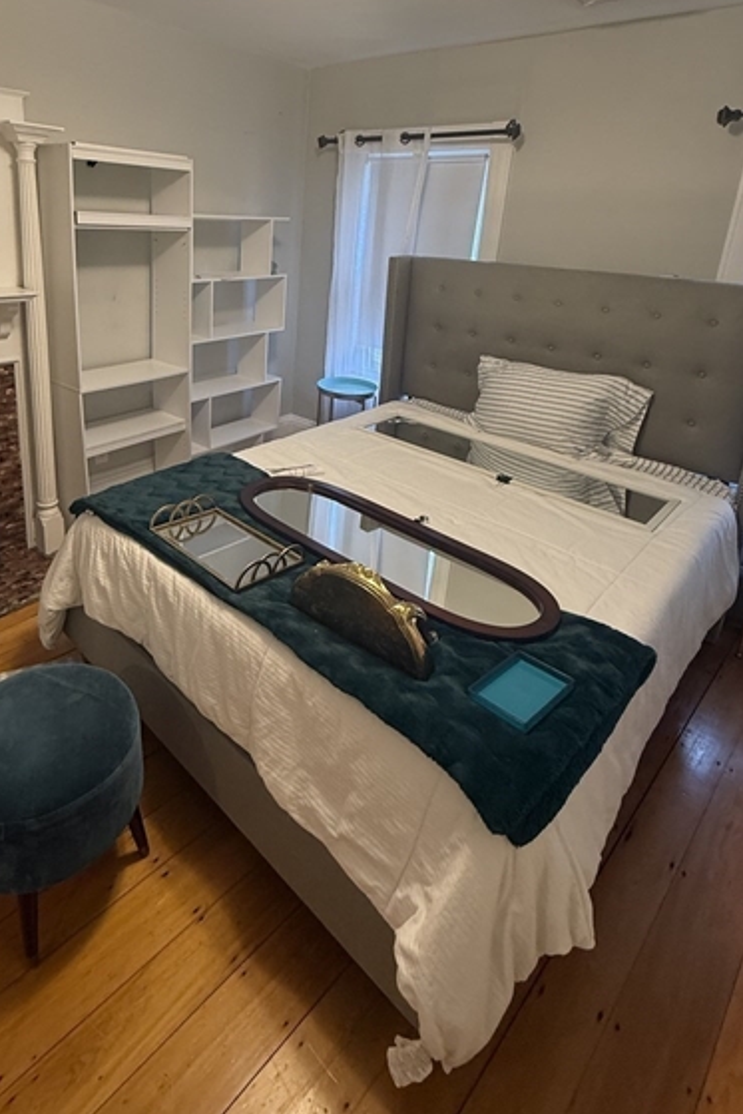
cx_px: 289
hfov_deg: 61.3
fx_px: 619
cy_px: 401
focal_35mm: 20
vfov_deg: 82.0
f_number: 2.2
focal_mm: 2.22
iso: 200
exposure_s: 1/60
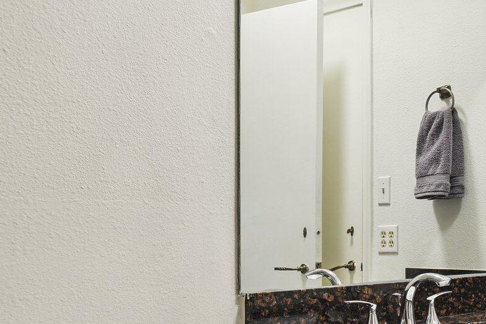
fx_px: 675
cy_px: 247
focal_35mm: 50
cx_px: 577
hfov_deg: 32.8
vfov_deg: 26.6
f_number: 9
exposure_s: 1/10
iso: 320
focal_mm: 19
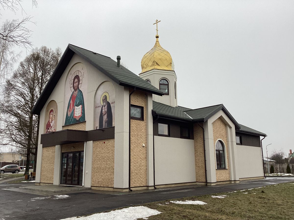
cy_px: 110
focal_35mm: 31
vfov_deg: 45.4
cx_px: 147
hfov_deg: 58.4
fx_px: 263
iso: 25
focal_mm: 3.3
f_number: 2.4
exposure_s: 1/120
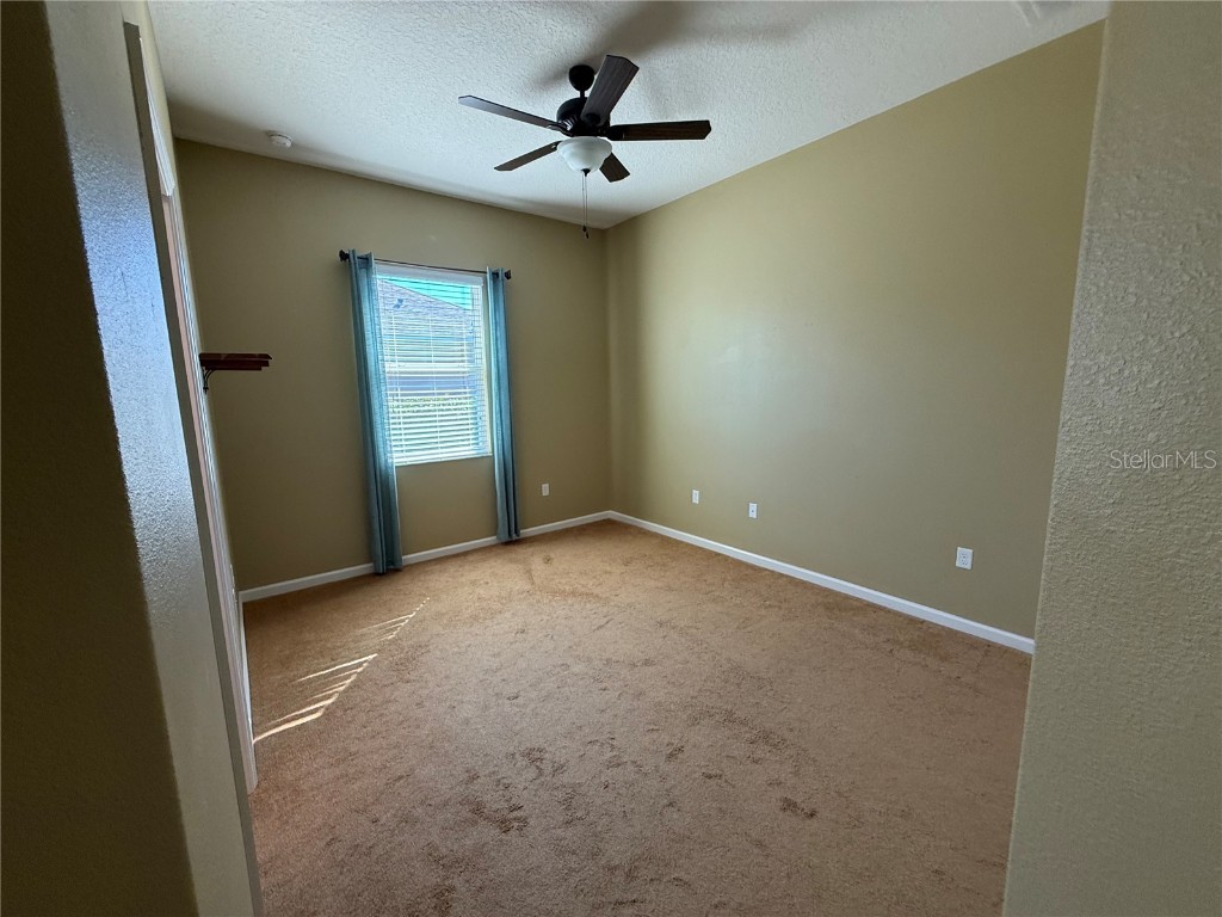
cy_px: 458
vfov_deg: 85.7
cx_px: 611
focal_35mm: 14
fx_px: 494
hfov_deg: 102.1
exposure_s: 1/120
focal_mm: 2.22
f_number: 2.2
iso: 200
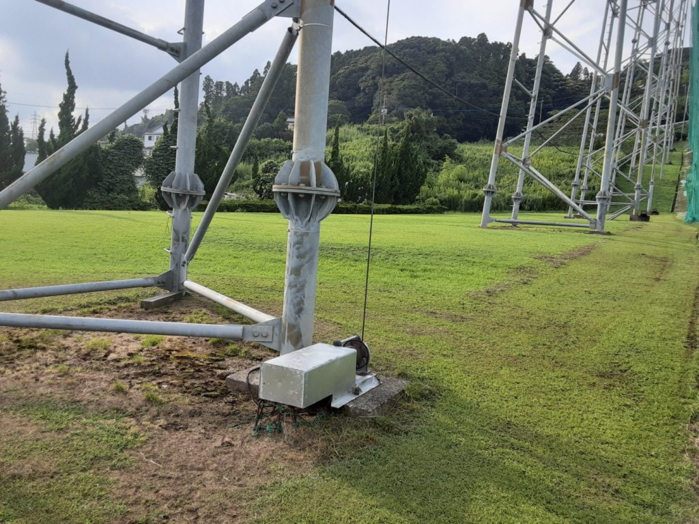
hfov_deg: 65.3
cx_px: 350
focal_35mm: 27
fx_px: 545
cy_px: 262
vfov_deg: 51.4
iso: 40
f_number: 1.9
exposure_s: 1/451
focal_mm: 2.91
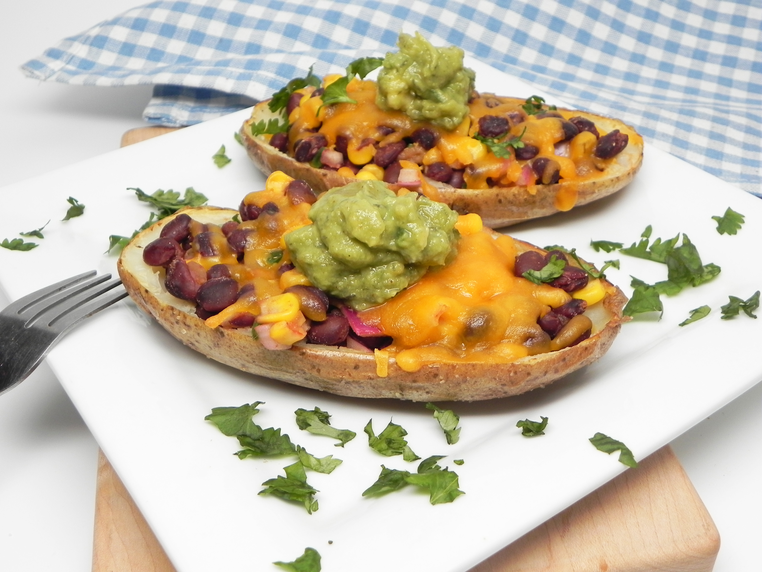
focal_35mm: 41
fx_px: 903
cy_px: 286
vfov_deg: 35.1
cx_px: 381
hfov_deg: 45.8
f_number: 3.2
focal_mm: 7.3
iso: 160
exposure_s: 1/36
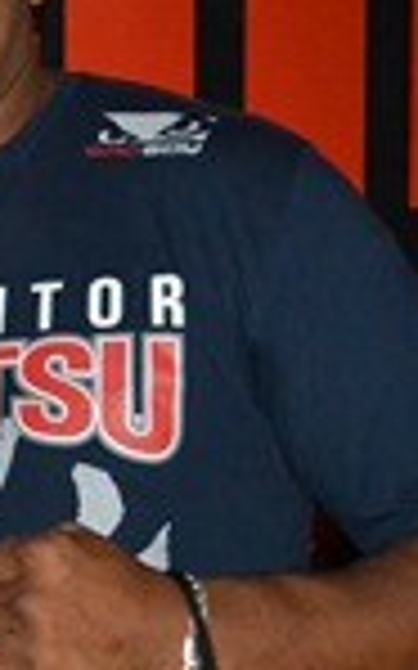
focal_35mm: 92
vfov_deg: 22.6
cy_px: 371
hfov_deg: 13.4
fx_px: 1679
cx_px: -211
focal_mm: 20
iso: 2800
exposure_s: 1/60
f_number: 3.8
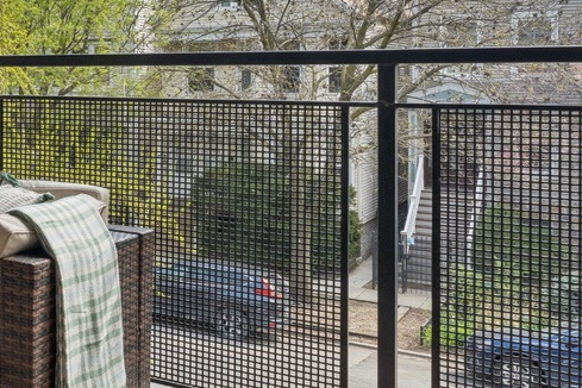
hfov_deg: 29.0
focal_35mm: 53
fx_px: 857
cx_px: -209
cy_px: 83
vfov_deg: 25.1
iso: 320
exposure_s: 1/320
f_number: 8
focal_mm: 16
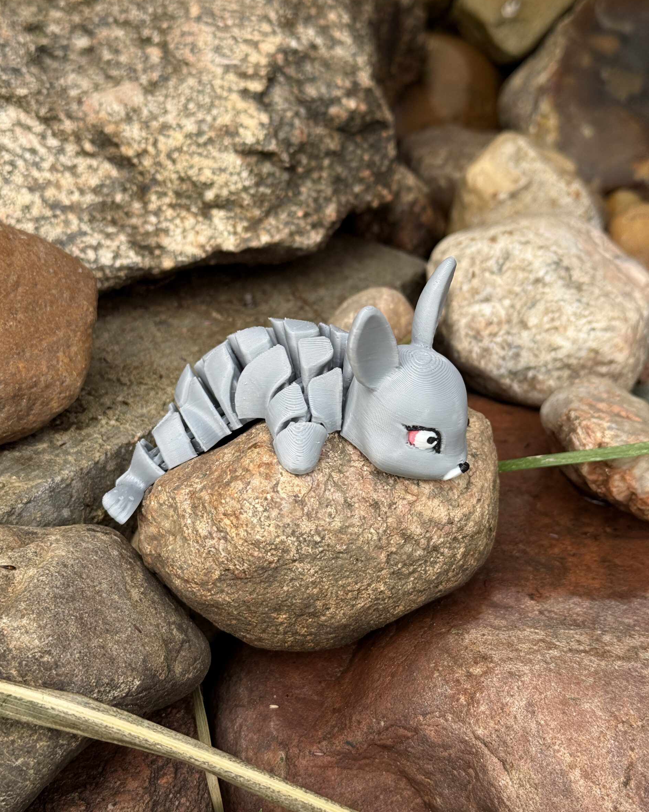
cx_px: 319
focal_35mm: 51
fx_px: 1225
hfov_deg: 29.7
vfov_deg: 36.6
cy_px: 432
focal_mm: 6.76
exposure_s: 1/227
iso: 64
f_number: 1.78
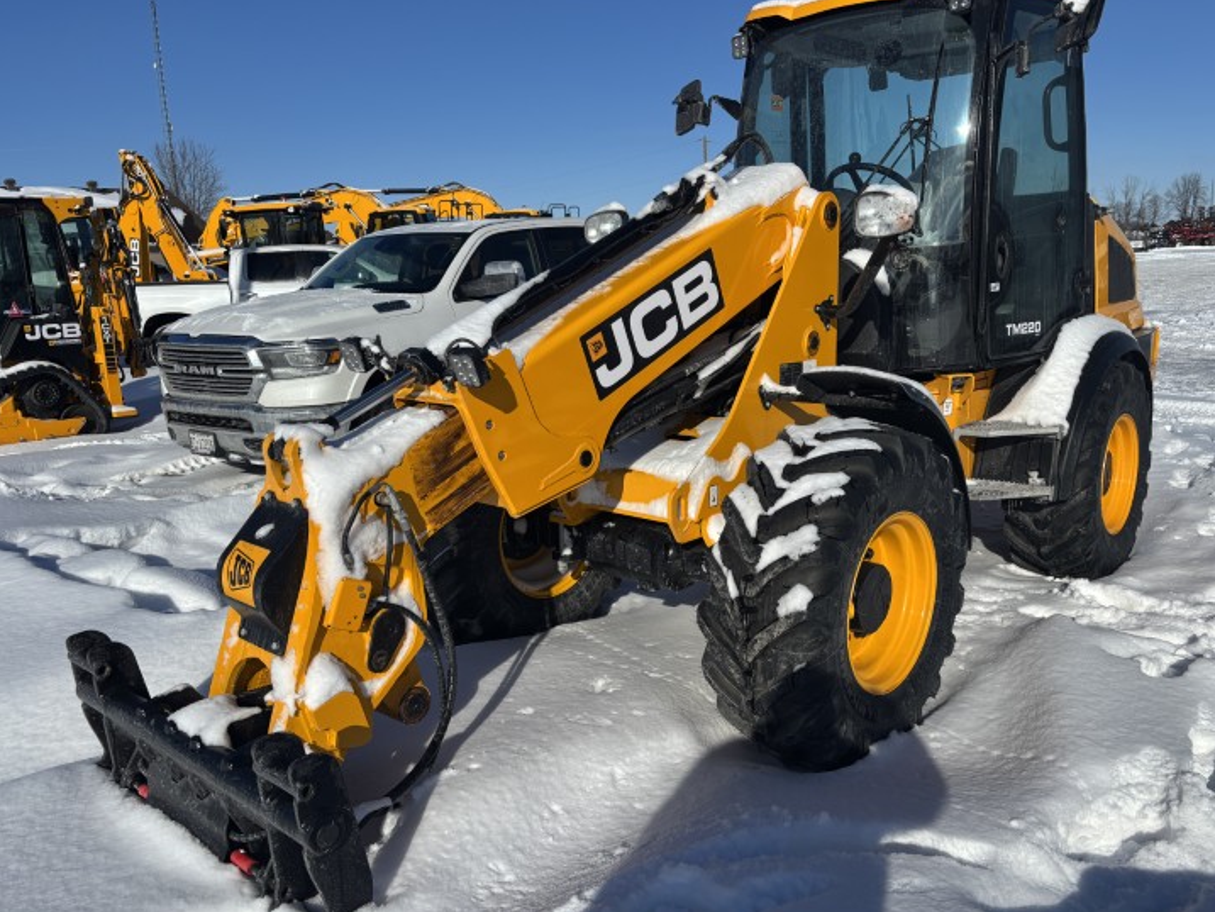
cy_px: 468
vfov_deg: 48.2
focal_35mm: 29
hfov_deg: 61.6
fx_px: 1018
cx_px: 647
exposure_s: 1/9901
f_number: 1.6
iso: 50
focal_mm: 5.96
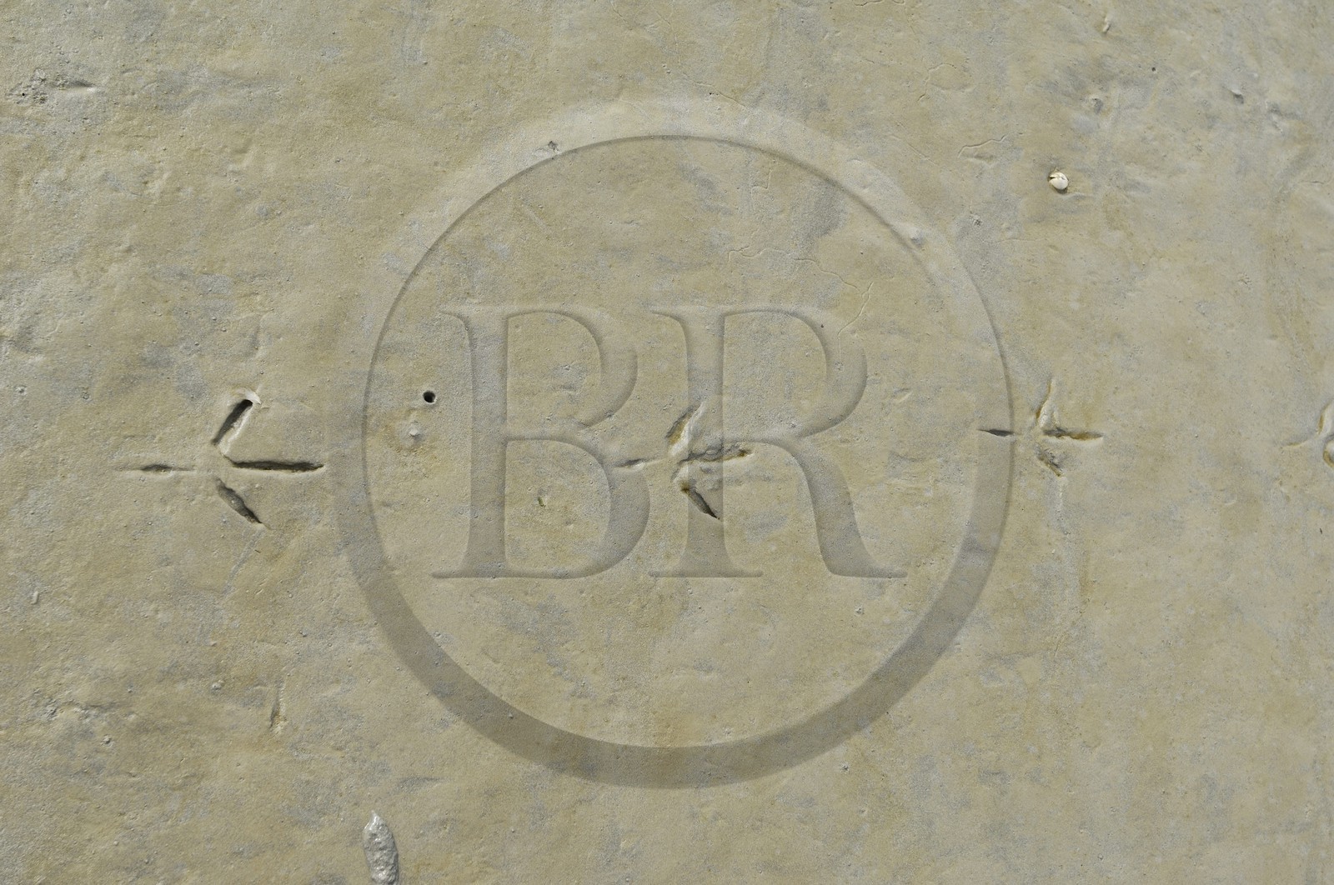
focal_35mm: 42
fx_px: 1554
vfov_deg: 31.8
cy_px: 442
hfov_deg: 46.5
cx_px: 667
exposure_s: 1/250
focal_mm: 28
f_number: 7.6
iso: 100
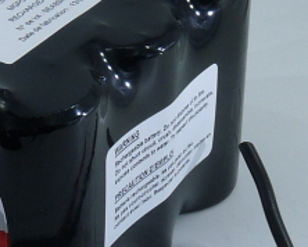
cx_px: 28
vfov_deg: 9.5
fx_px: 1487
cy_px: 157
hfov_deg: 11.7
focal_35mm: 163
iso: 100
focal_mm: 6
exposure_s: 1/200
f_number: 4
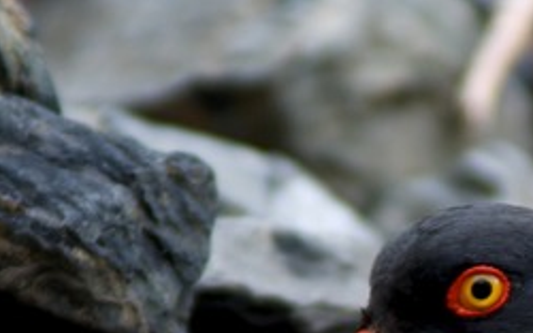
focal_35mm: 1711
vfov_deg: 0.8
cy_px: 397
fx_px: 24843
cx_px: 687
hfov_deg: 1.2
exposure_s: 1/160
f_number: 4
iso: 200
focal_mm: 280
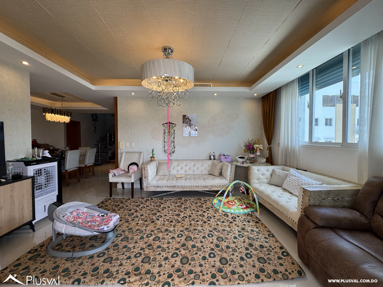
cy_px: 144
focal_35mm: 14
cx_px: 192
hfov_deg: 102.1
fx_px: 155
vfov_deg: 85.7
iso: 64
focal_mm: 2.22
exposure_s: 1/120
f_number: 2.2
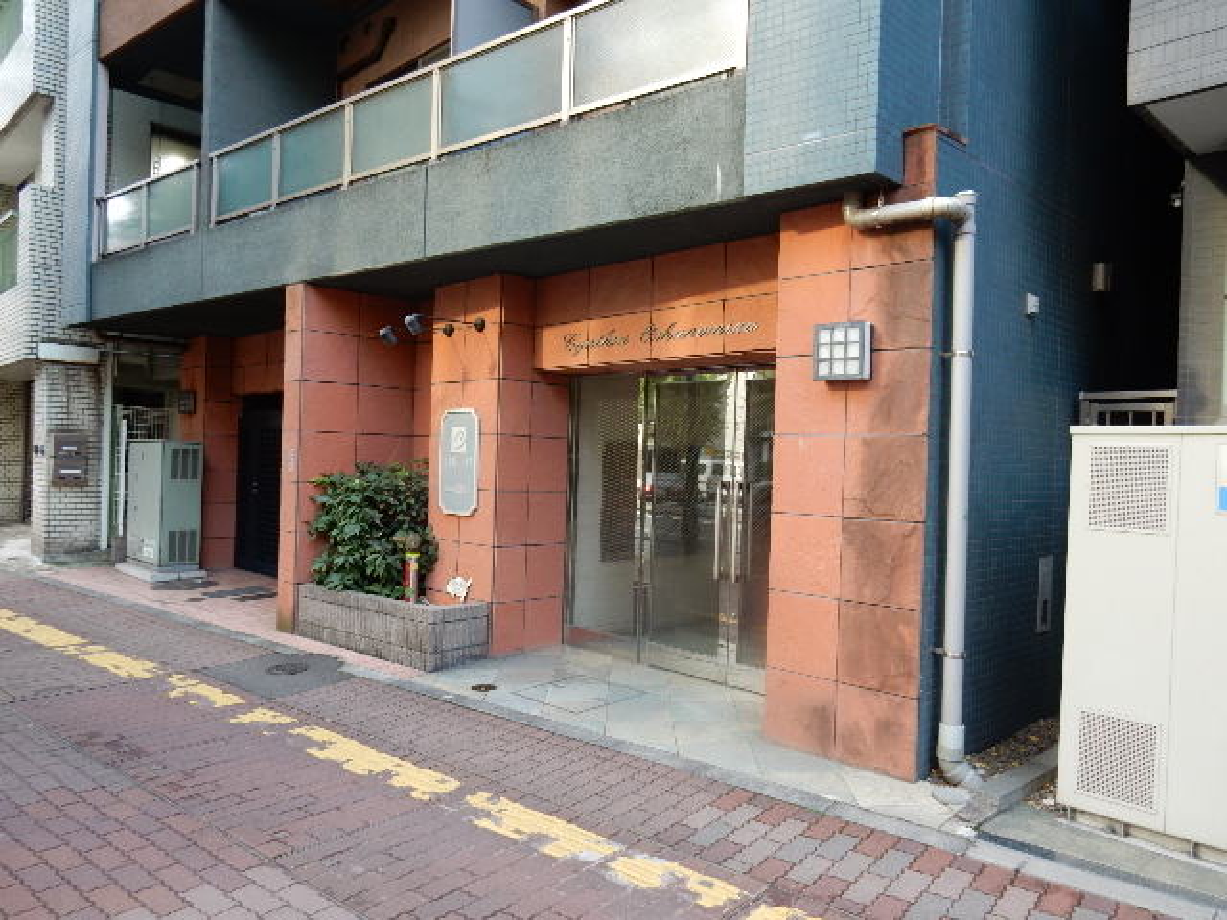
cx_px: 614
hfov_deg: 69.4
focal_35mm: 25
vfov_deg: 54.9
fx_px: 886
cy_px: 460
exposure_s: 1/50
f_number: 3.7
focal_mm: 4.5
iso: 125
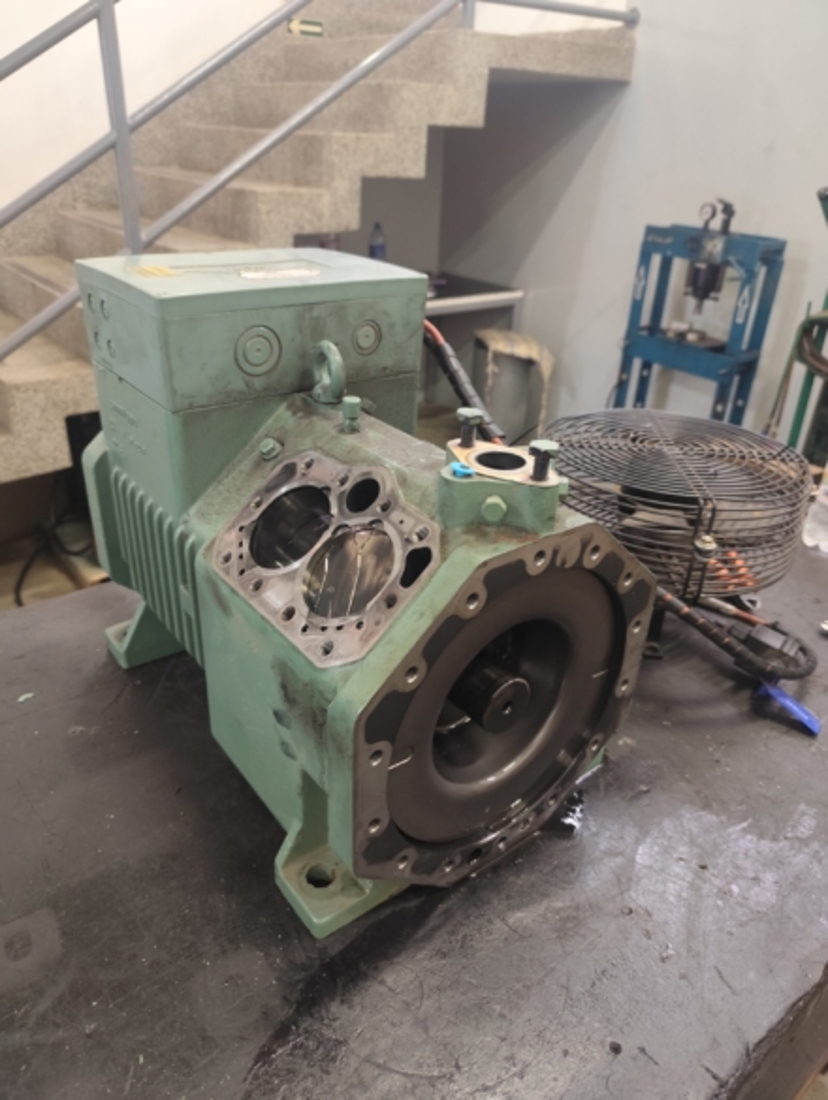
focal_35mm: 23
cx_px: 414
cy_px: 550
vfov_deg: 73.9
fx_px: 732
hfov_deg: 59.0
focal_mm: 6.14
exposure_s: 1/24
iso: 800
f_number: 1.65
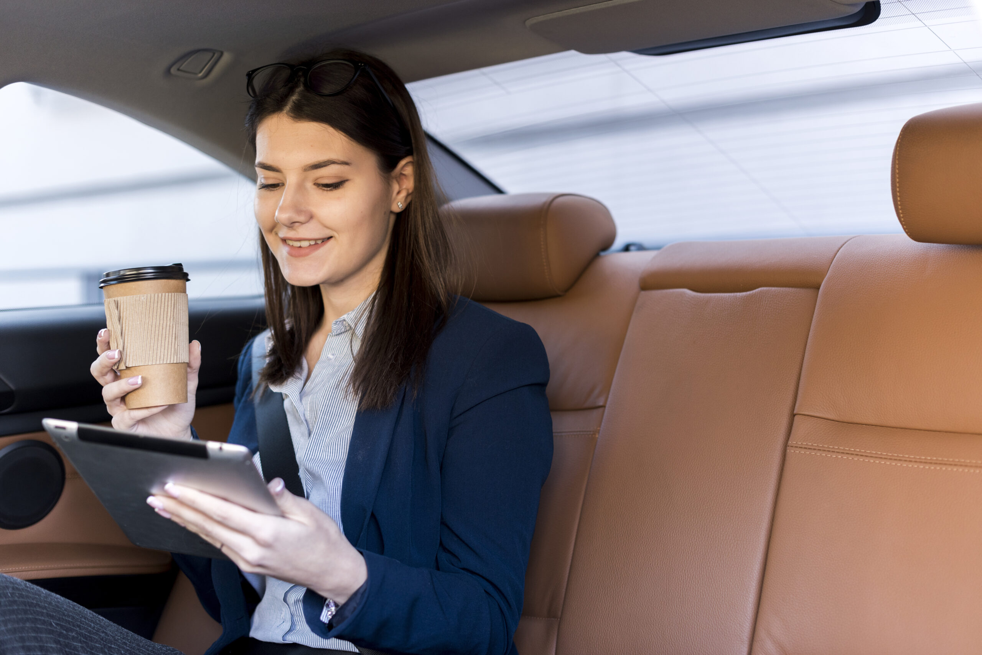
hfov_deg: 39.6
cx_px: 491
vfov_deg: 27.0
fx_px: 1364
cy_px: 328
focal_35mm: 50
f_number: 2.2
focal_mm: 50
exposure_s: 1/160
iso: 320
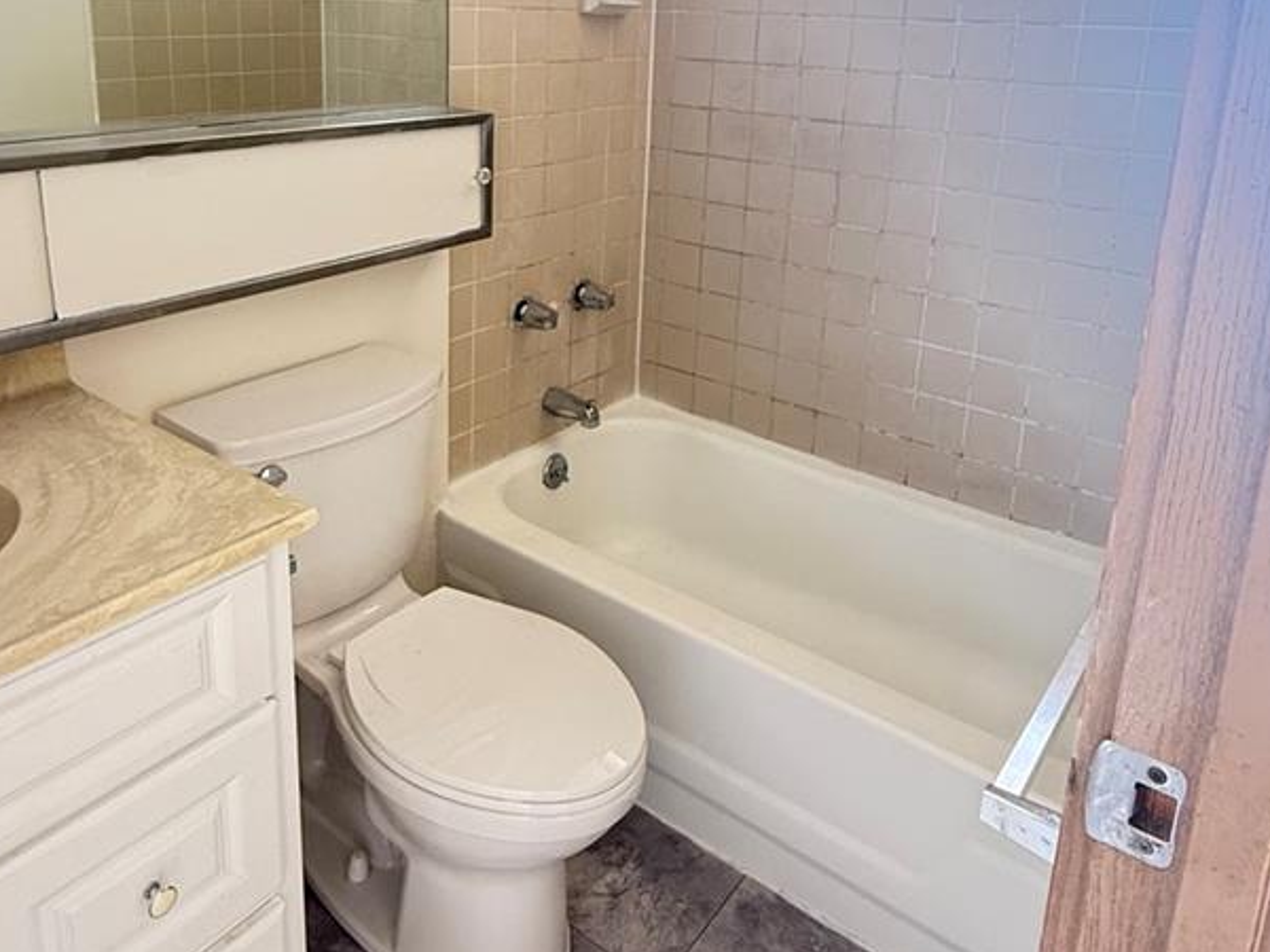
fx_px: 1027
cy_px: 250
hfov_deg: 63.3
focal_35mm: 28
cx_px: 561
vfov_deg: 48.0
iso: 400
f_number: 2.2
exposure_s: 1/60
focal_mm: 2.22
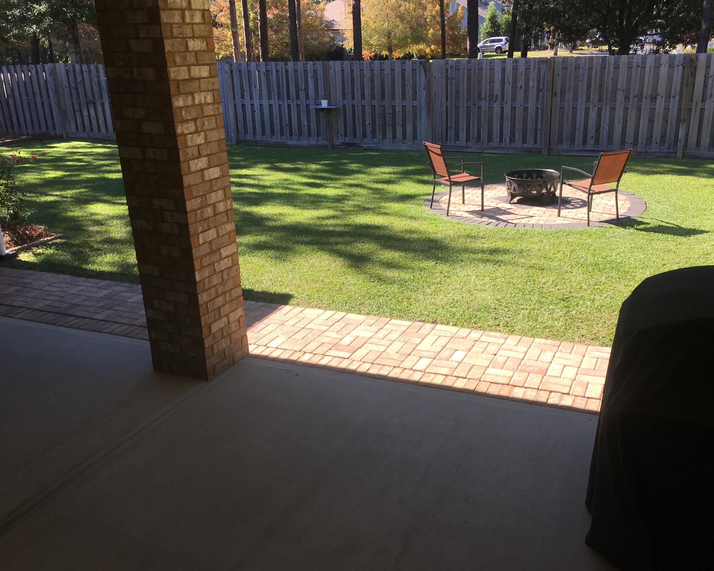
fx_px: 697
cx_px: 414
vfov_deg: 44.5
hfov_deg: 54.0
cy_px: 298
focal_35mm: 33
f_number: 2.2
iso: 25
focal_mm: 4.15
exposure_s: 1/509
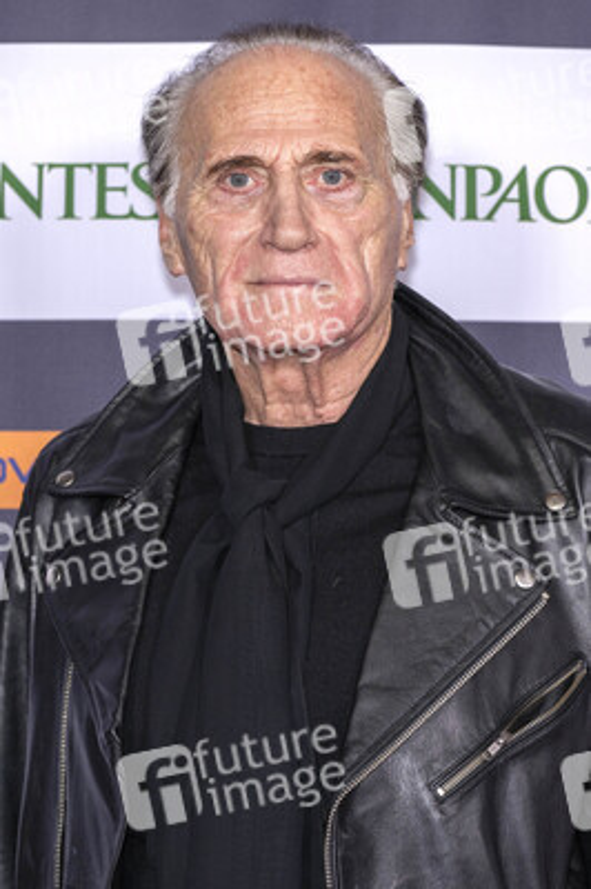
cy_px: 444
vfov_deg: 17.1
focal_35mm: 120
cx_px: 296
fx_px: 2960
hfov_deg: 11.4
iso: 800
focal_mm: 120
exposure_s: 1/200
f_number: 5.6
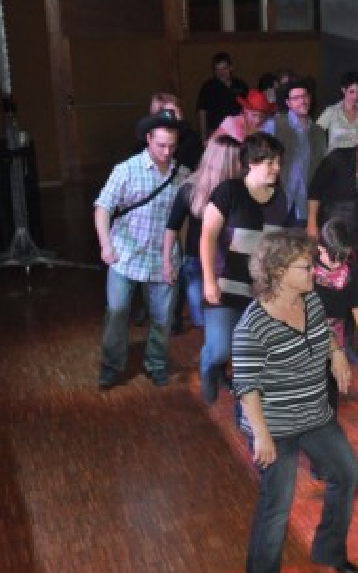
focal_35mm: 71
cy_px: 267
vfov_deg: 29.0
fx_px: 1109
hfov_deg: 17.4
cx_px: 444
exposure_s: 1/60
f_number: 4
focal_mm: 28
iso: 800
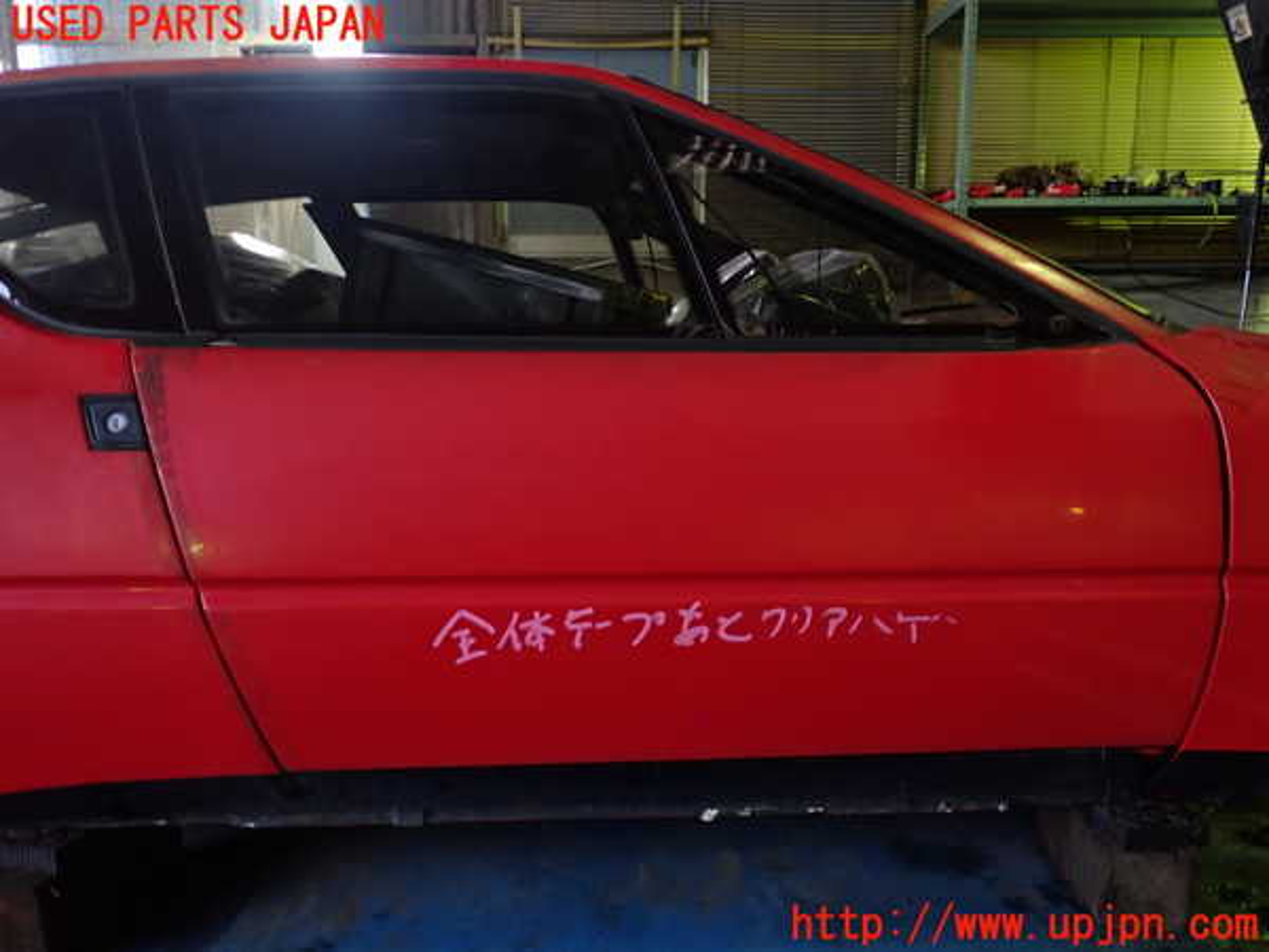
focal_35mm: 30
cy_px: 476
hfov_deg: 60.0
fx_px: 1100
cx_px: 634
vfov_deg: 46.8
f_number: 2.3
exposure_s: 1/30
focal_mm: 5.4
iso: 250
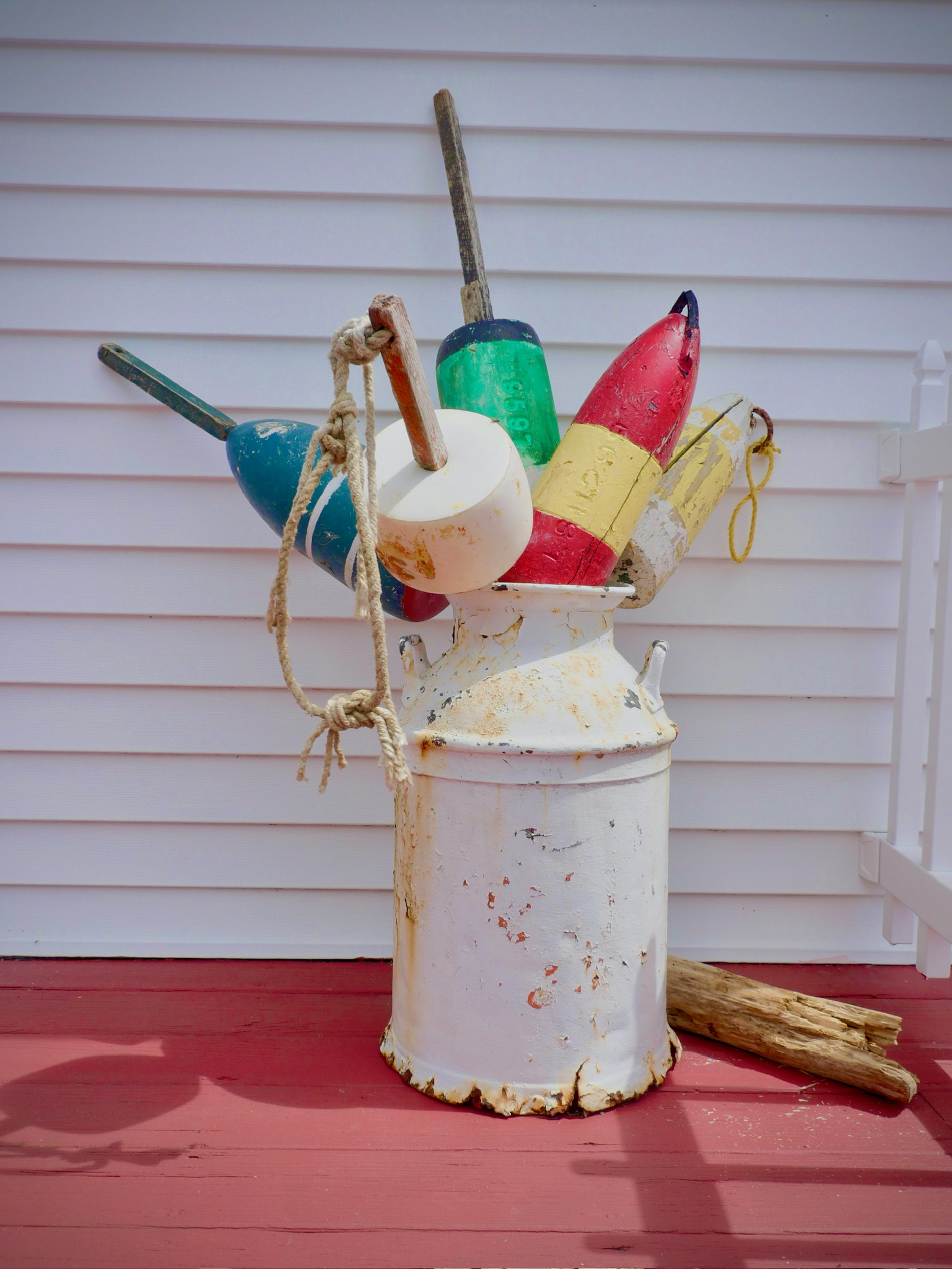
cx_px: 476
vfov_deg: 60.0
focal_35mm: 30
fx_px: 1100
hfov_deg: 46.8
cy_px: 634
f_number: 9
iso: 800
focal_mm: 15
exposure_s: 1/500
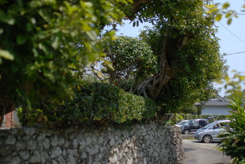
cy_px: 62
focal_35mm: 46
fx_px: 314
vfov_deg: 29.2
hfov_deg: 42.5
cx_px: 147
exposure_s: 1/4000
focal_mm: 24
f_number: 2.2
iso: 160
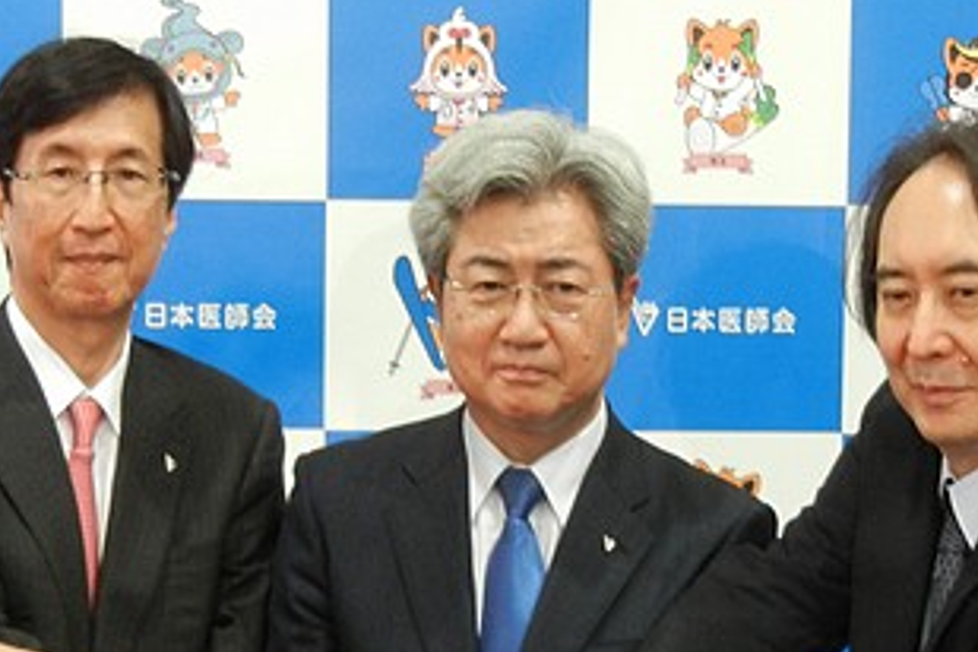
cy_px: 544
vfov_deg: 13.9
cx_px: 320
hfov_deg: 20.7
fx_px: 2662
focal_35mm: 98
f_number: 3.9
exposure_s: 1/17
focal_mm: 9.3
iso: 400
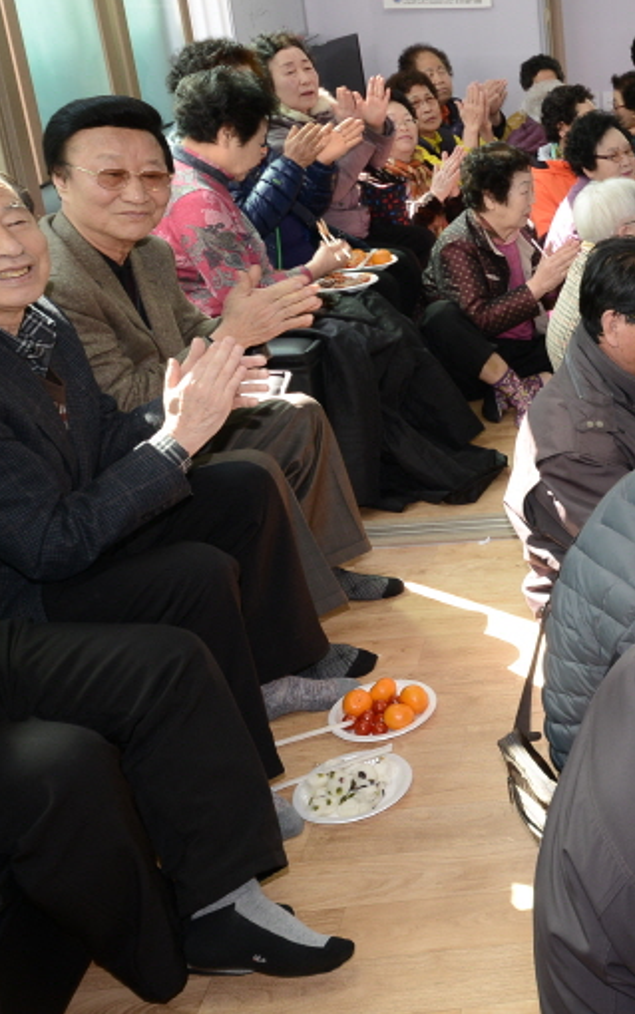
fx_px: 1328
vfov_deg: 41.4
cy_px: 357
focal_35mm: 48
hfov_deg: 23.7
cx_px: 826
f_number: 6.3
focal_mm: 24
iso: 500
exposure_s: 1/60
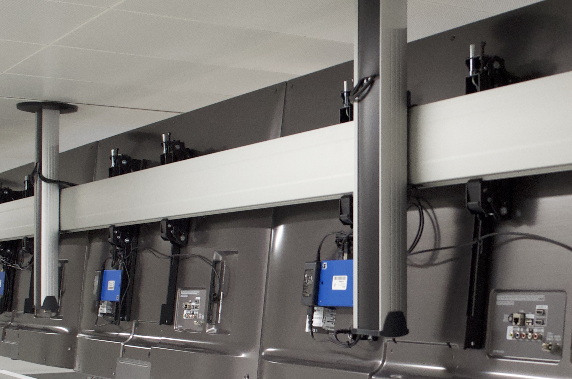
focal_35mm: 66
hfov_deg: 30.0
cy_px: 261
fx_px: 1046
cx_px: 443
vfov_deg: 20.4
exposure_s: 1/160
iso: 1600
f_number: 4.5
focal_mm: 18
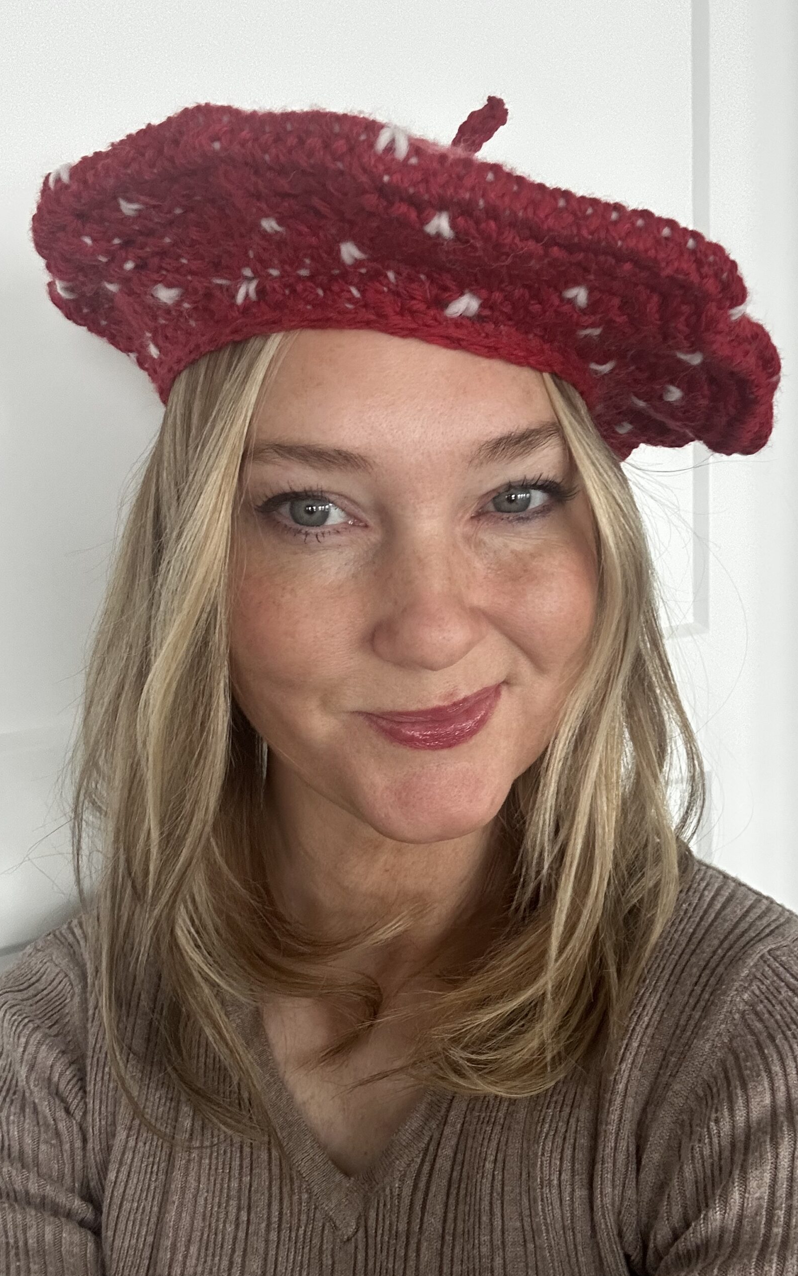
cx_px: 438
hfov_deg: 39.4
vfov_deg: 59.7
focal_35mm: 32
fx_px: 1114
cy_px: 640
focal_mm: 2.69
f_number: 1.9
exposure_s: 1/60
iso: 160
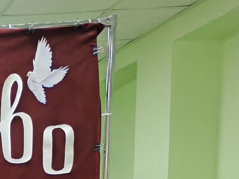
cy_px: 368
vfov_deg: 11.1
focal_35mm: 120
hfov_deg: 13.4
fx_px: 828
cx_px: -282
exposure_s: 1/100
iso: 320
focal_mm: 5.52
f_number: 1.95
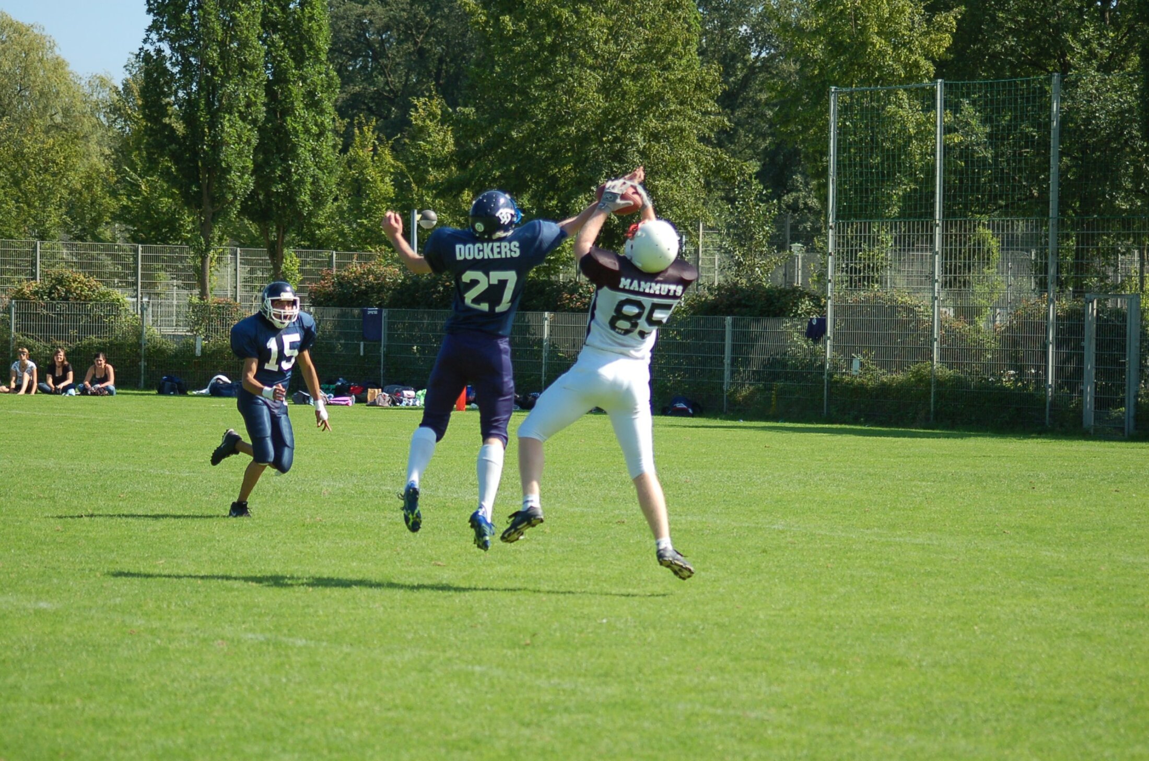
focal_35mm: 123
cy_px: 380
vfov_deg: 11.1
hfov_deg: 16.7
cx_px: 574
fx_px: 3918
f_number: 4
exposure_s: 1/1000
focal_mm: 82
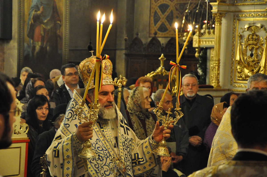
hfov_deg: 18.2
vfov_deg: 12.1
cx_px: 134
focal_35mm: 112
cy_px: 88
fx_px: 833
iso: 3200
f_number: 5.3
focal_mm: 75
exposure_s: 1/15
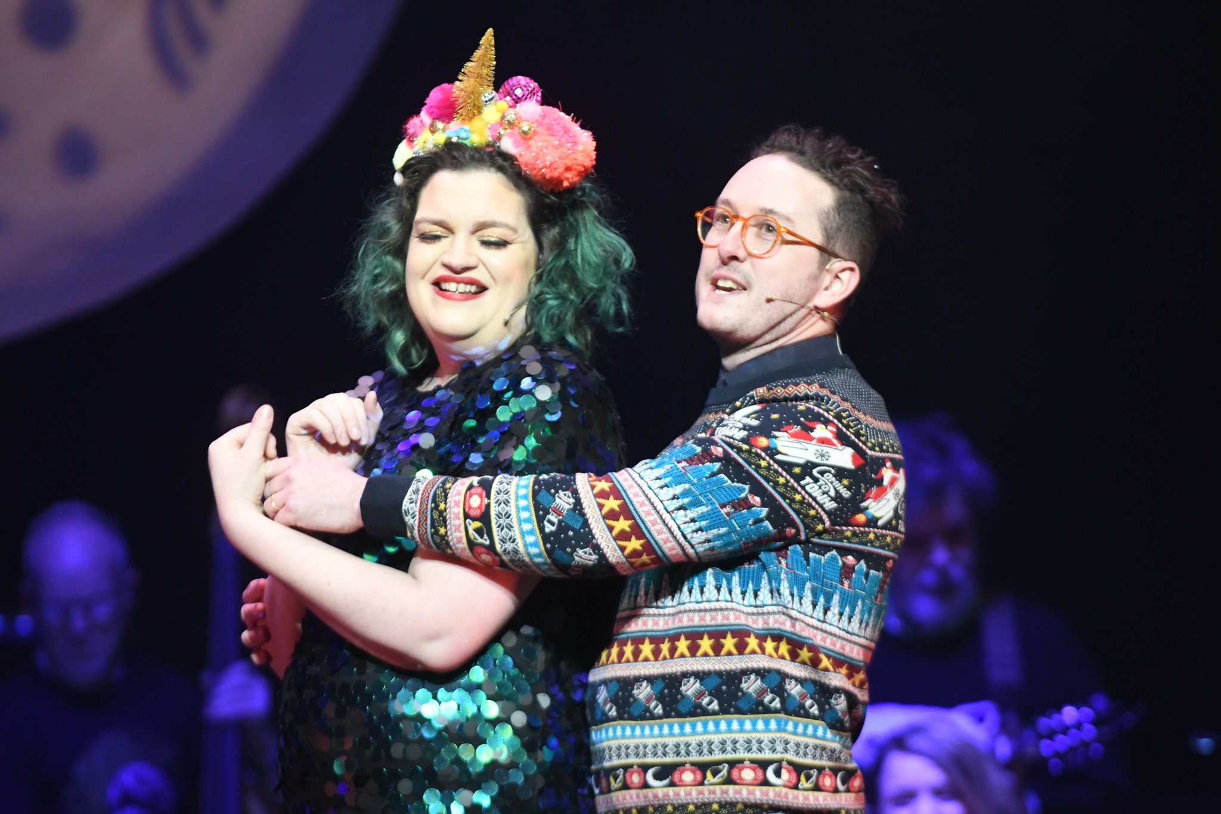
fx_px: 10173
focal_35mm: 300
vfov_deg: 4.6
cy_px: 407
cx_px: 610
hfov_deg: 6.9
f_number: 5.6
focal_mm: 200
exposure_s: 1/250
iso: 2500
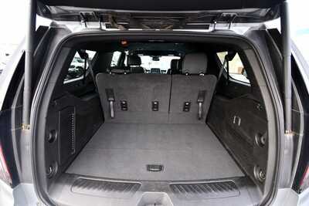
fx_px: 137
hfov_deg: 96.7
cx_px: 154
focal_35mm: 16
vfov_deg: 73.8
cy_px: 103
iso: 900
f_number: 4.8
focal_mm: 11
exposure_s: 1/125
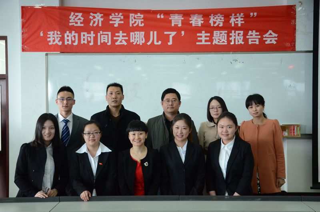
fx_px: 466
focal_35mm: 52
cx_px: 160
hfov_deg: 37.9
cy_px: 106
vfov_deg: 25.6
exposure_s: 1/100
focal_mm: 35
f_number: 4.5
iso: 2500
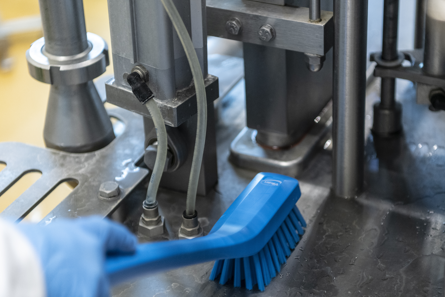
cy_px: 183
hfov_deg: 21.7
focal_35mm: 94
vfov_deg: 14.5
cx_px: 262
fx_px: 1162
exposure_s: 1/100
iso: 1600
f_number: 2.8
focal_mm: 70
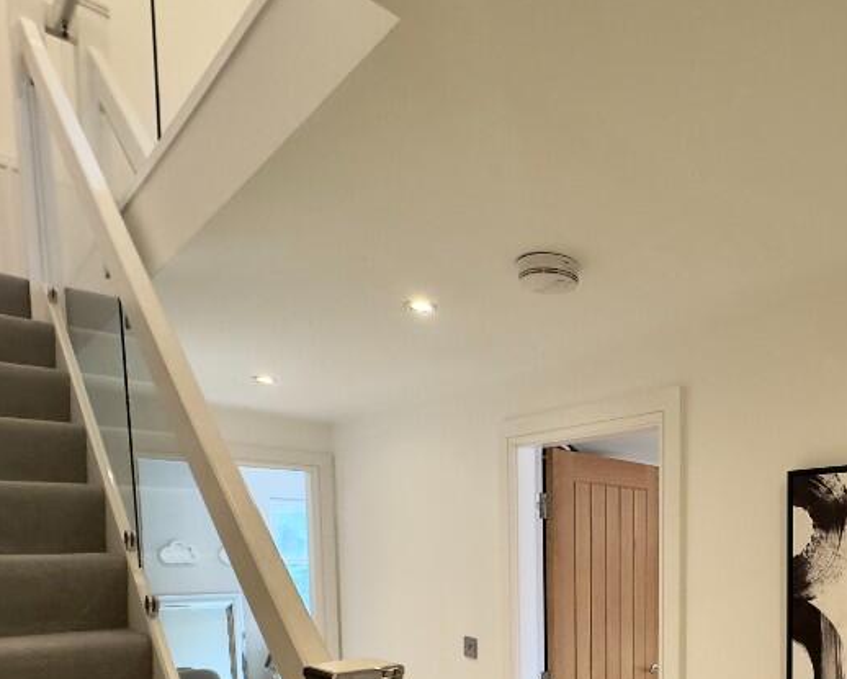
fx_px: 677
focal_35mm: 27
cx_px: 675
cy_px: 596
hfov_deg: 59.1
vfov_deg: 48.3
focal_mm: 2.22
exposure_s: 1/75
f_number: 2.2
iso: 320
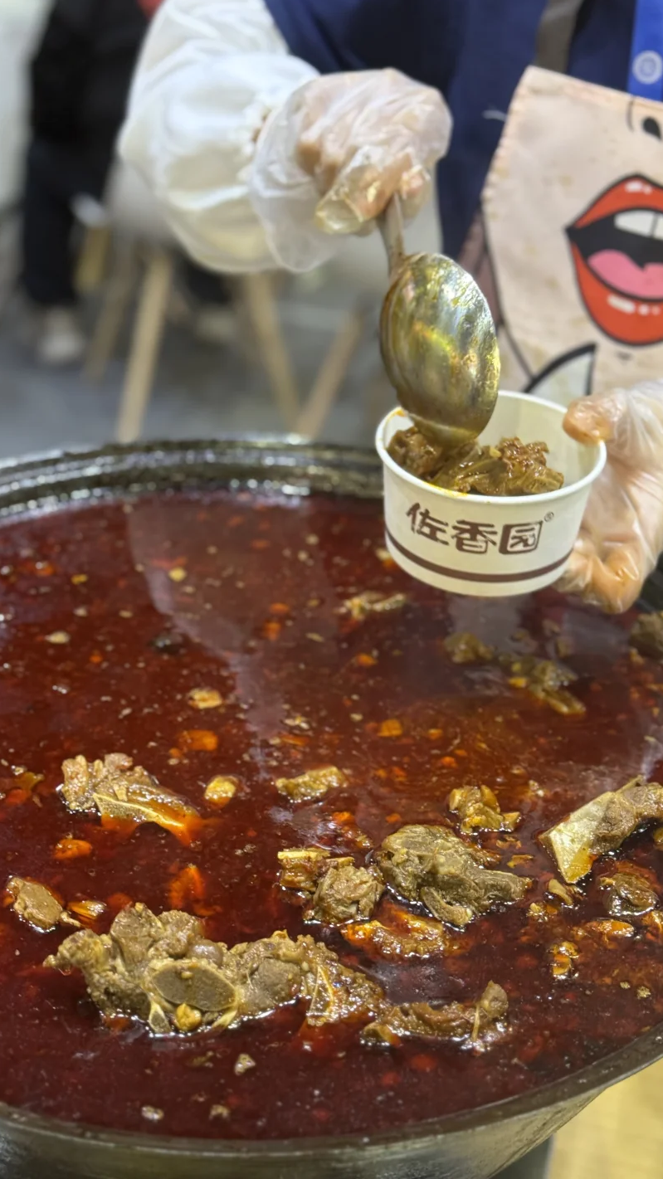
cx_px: 318
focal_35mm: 53
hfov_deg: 22.6
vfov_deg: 39.2
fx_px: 1657
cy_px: 582
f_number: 1.78
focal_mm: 6.76
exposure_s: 1/50
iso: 125
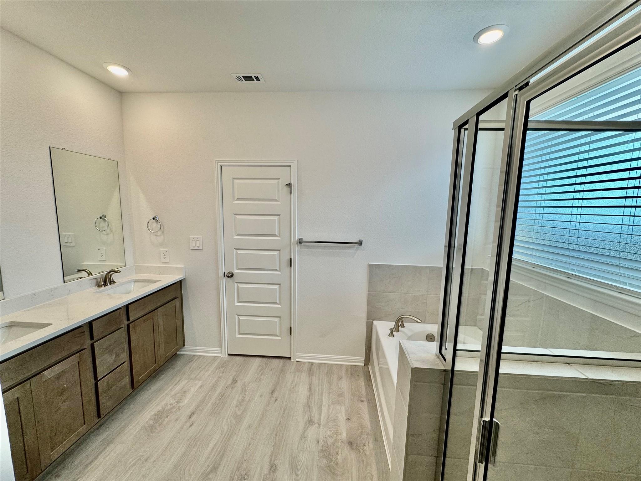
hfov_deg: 102.1
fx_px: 259
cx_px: 320
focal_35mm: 14
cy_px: 240
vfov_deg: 85.7
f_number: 2.2
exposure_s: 1/120
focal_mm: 2.22
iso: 100
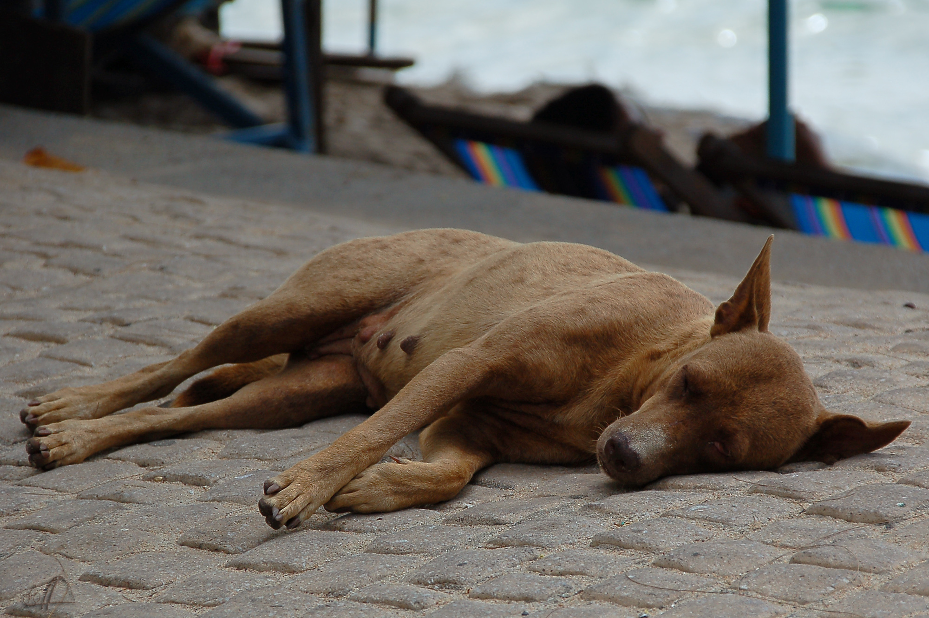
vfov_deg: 6.8
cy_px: 309
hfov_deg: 10.2
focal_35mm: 202
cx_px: 464
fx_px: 5221
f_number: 6
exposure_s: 1/750
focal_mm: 135
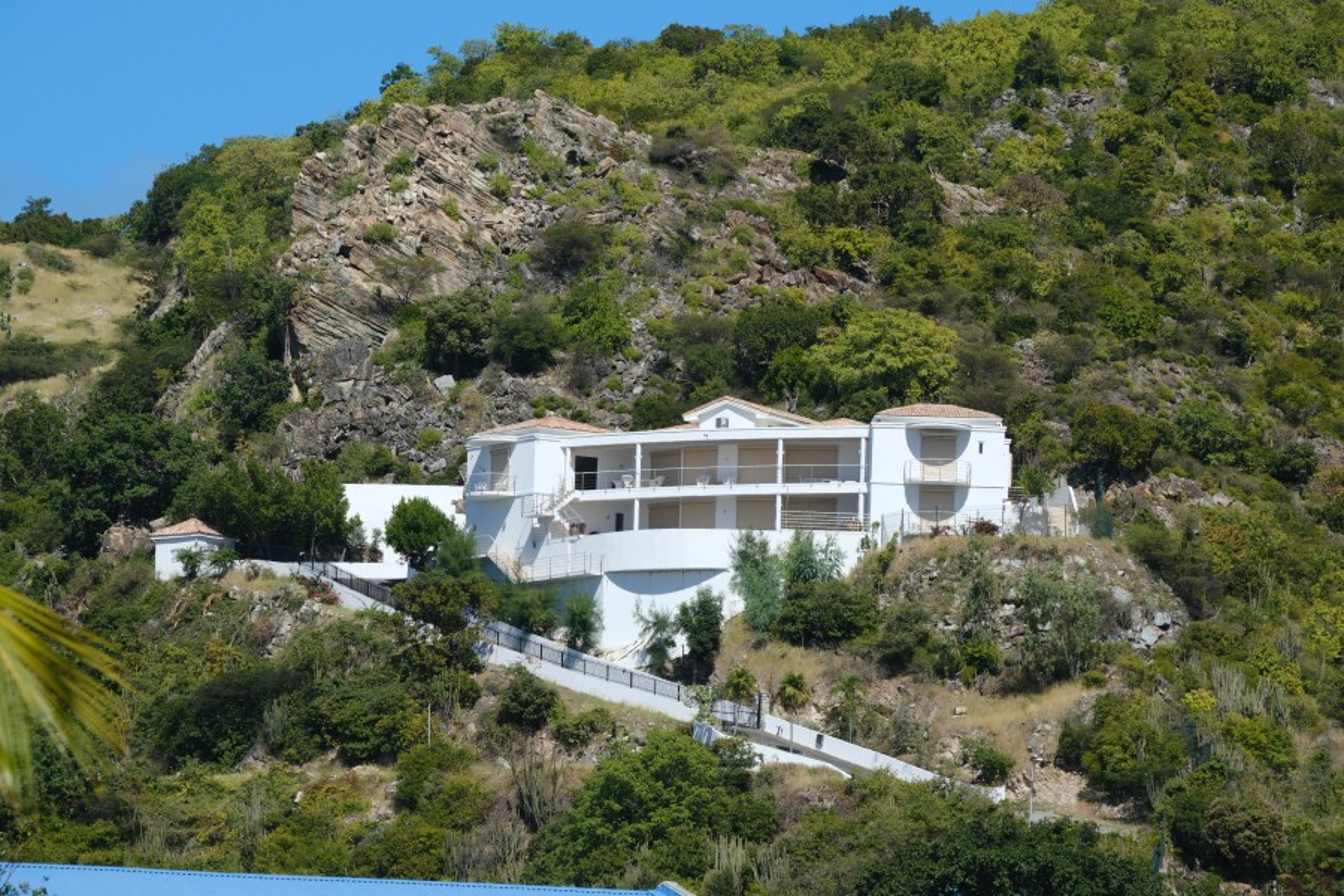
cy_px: 448
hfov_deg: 8.0
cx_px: 672
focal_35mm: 257
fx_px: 9594
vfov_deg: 5.3
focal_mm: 171.3
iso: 400
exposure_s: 1/1300
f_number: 8
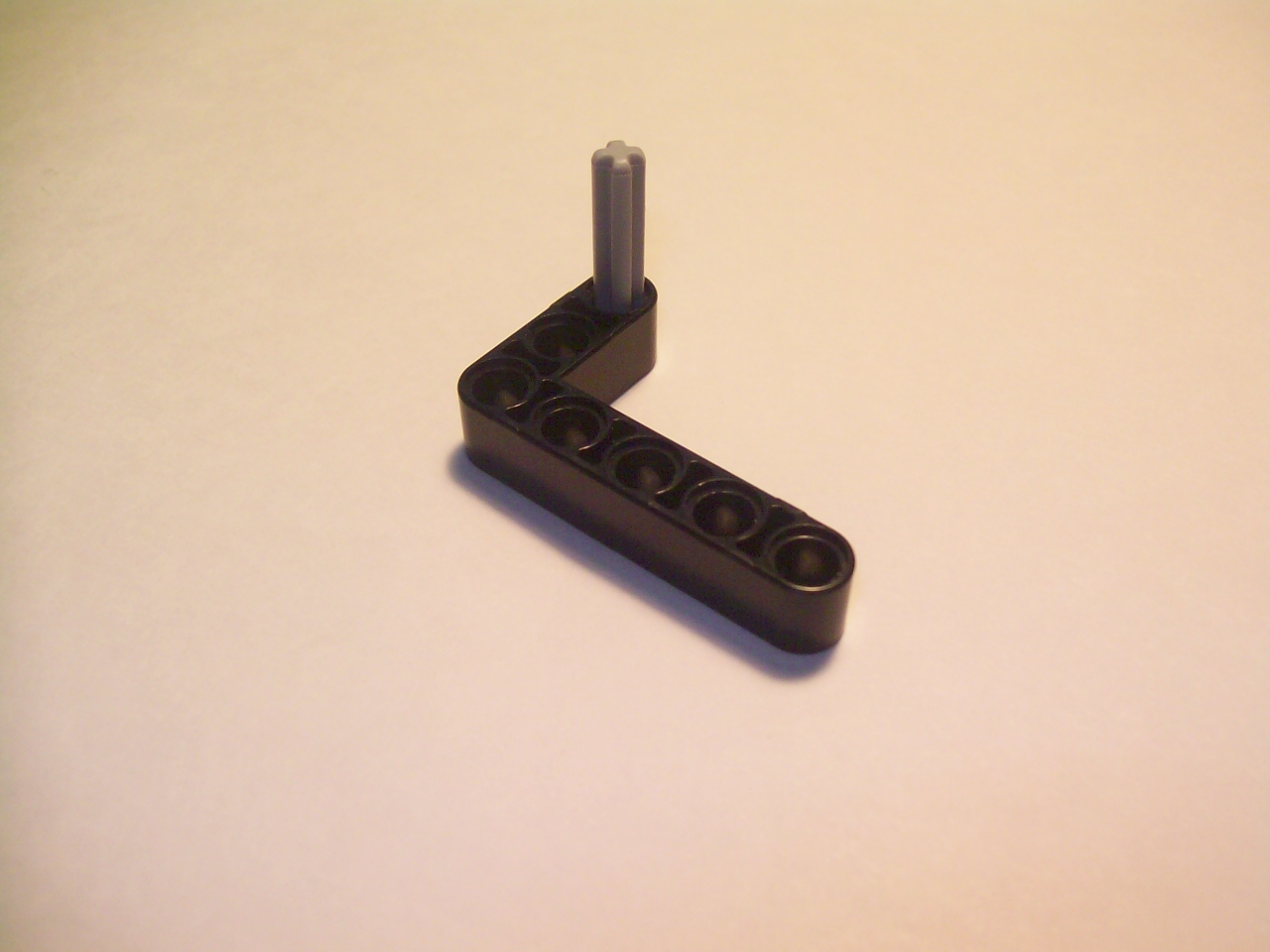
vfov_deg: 39.7
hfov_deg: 51.4
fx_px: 1321
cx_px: 635
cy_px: 476
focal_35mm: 36
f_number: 2.7
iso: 80
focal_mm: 6
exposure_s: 1/64
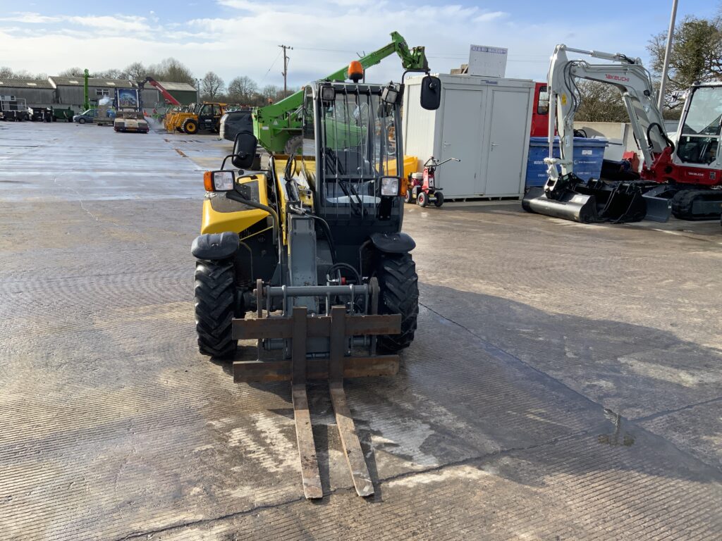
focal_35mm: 29
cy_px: 270
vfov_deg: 48.2
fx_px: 605
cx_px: 361
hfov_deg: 61.7
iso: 16
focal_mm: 3
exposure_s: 1/829
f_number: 1.8
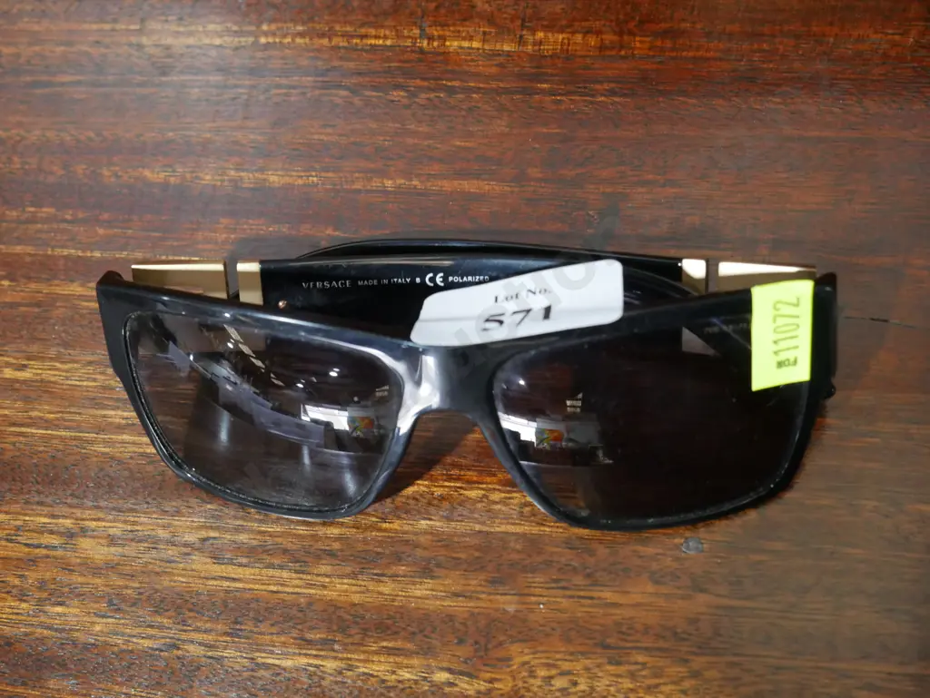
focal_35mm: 52
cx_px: 465
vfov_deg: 28.1
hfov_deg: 36.8
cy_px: 349
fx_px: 1398
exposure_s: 1/60
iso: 2500
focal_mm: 26
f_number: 5.6
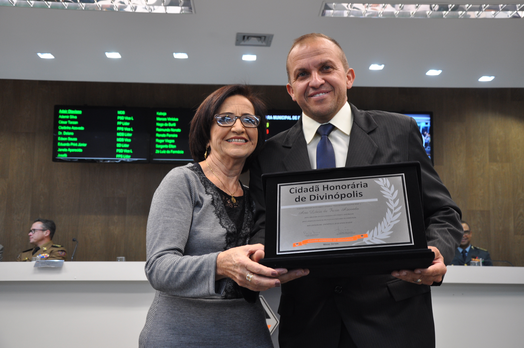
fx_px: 698
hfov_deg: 41.2
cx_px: 262
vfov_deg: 28.0
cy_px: 174
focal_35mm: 48
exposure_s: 1/30
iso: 500
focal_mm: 32
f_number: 5.6
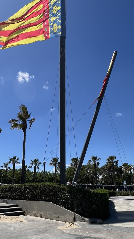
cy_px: 137
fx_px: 171
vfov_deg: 69.5
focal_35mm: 27
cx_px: 49
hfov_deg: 42.5
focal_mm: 1.57
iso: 32
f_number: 1.8
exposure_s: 1/2179
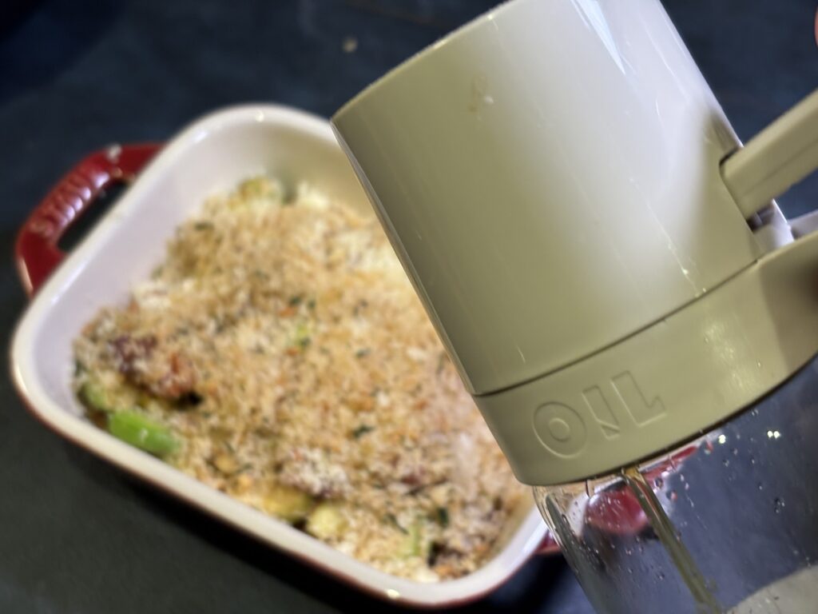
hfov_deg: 36.8
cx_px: 409
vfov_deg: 28.0
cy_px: 307
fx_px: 1229
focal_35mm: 52
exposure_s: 1/60
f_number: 1.6
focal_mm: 5.96
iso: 50
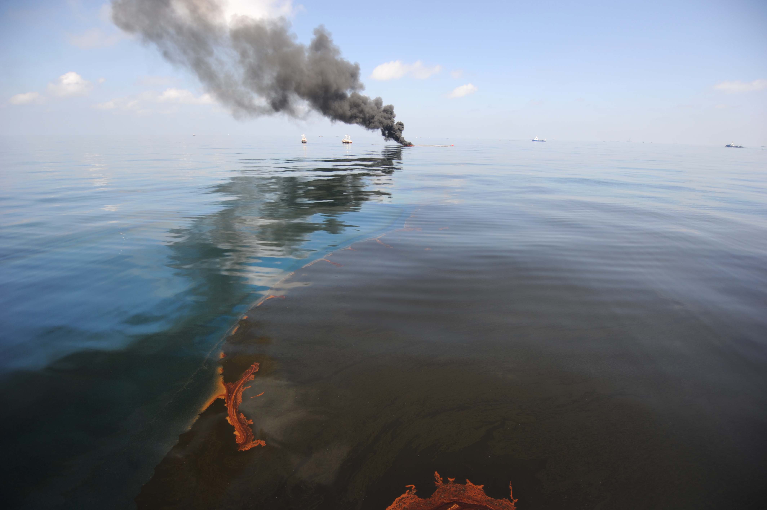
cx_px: 384
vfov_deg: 81.1
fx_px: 298
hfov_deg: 104.3
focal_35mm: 14
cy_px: 255
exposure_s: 1/2500
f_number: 2.8
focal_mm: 14
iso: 200
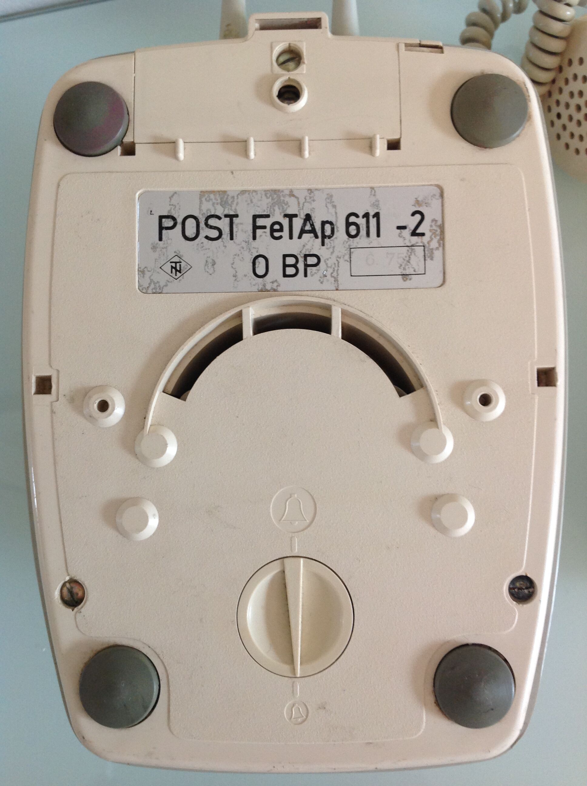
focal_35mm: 35
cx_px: 294
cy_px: 393
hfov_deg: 40.6
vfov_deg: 52.7
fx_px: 793
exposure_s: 1/15
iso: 100
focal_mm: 4.28
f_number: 2.4
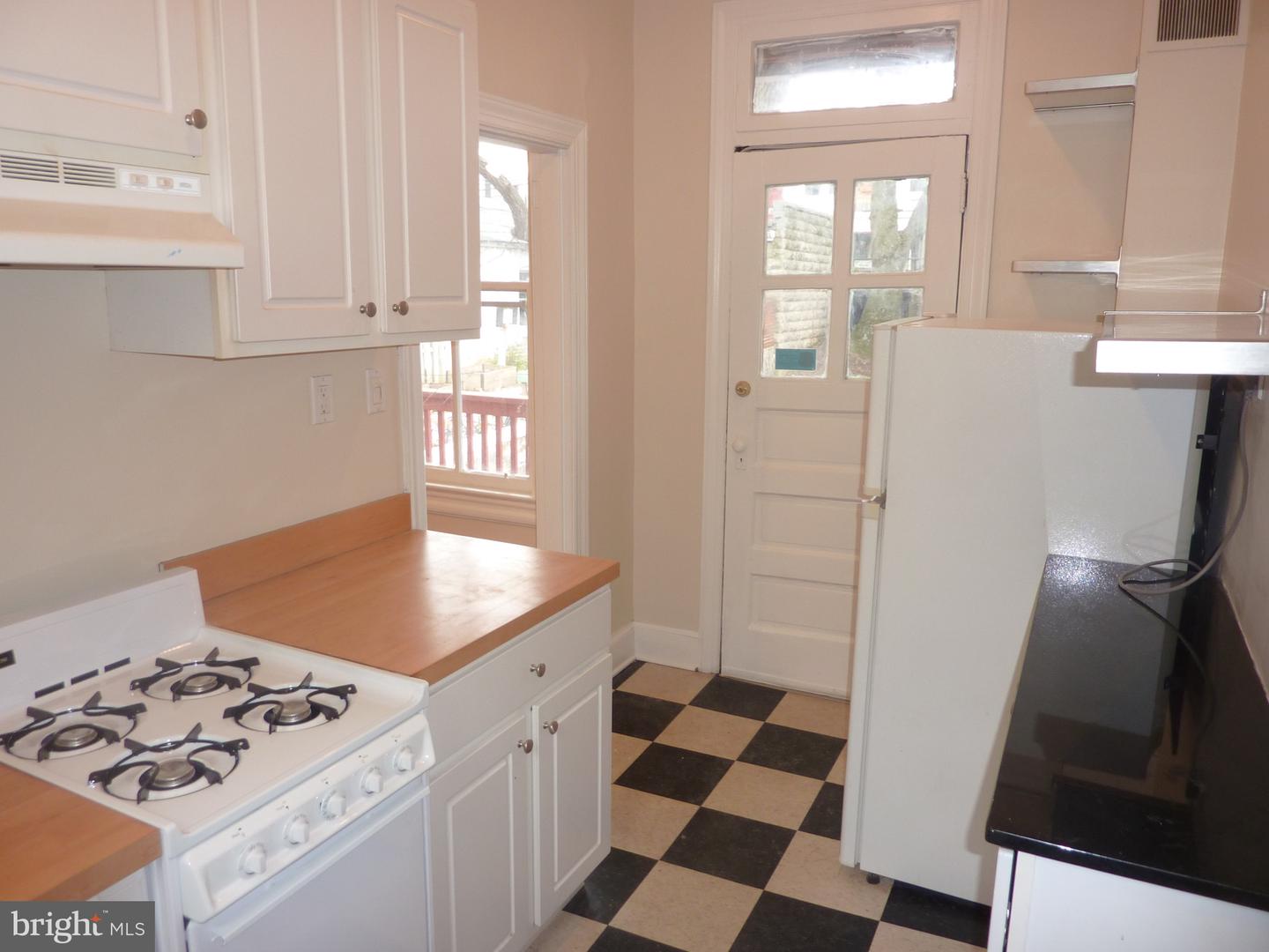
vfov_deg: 54.9
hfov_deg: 69.4
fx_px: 916
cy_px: 476
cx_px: 634
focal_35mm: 25
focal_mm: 4.1
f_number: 3.3
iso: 100
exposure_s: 1/10
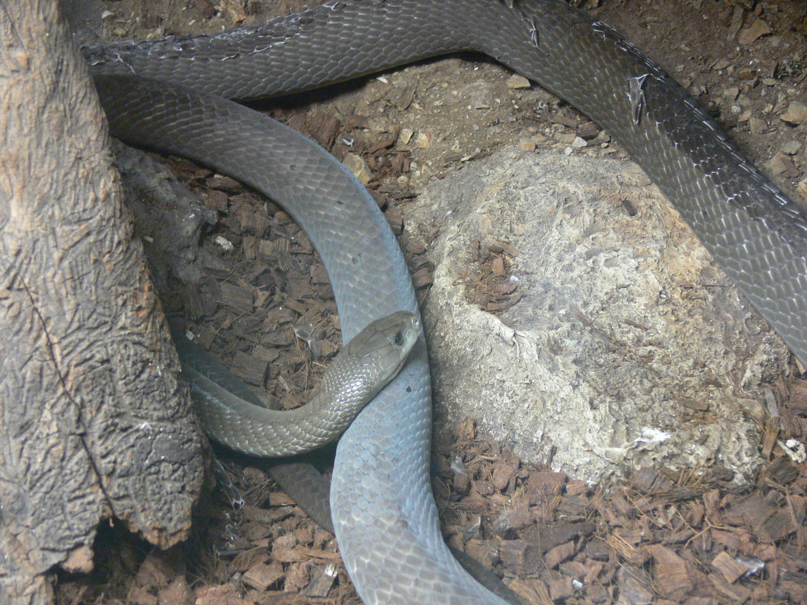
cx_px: 404
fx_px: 1655
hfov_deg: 27.4
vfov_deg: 20.7
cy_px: 302
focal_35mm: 71
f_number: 3.2
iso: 200
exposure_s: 1/8
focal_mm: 15.1
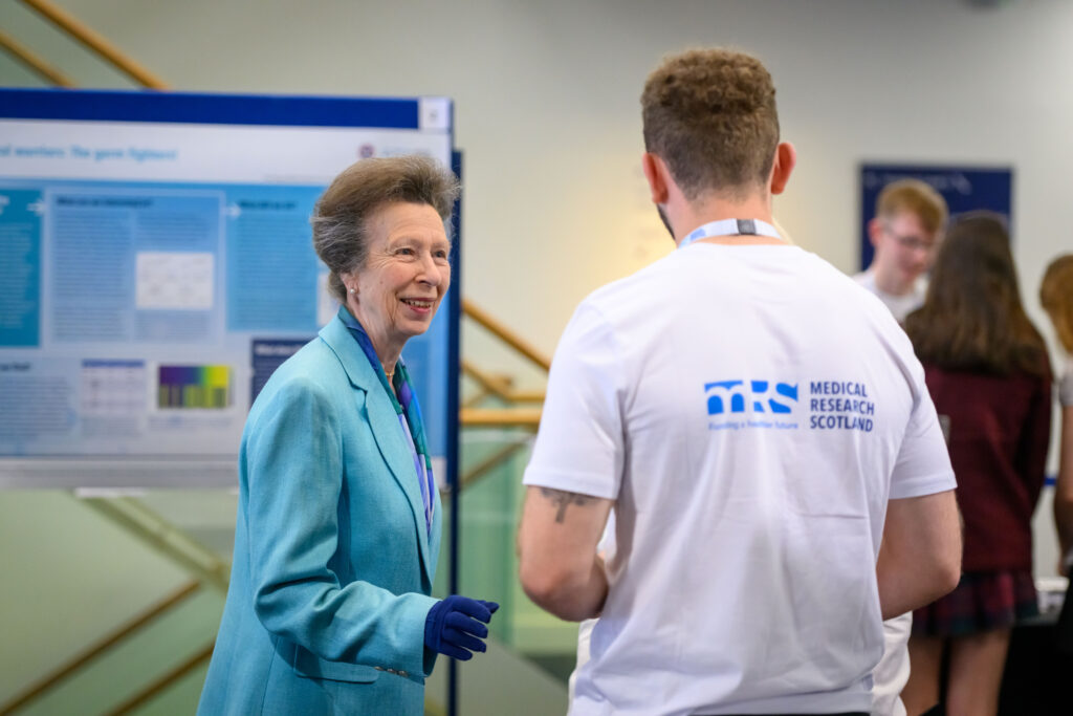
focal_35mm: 105
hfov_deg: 19.5
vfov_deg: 13.0
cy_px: 358
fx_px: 3130
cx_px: 536
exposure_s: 1/250
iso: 4000
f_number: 2.8
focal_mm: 105
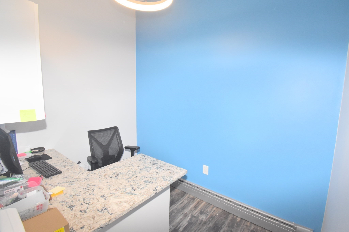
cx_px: 174
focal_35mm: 16
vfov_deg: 72.0
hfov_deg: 95.0
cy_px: 116
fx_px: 160
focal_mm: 11
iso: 2500
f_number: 9
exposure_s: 1/100
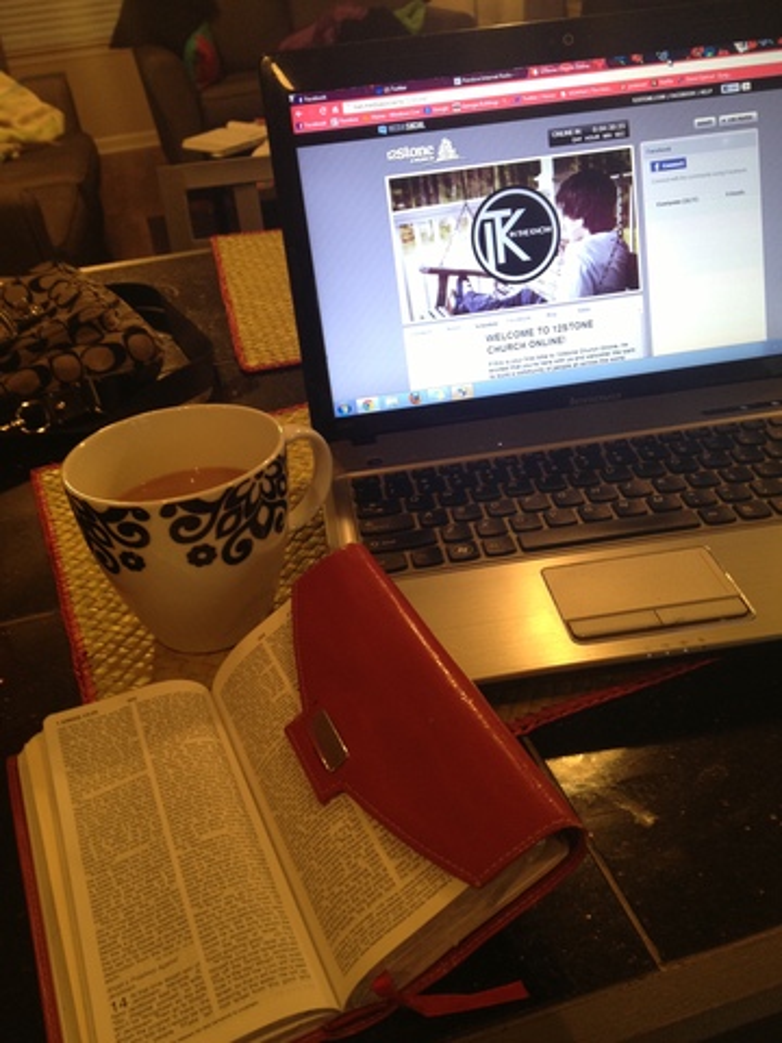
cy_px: 522
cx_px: 391
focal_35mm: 35
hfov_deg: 40.7
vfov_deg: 52.6
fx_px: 1054
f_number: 2.4
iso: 100
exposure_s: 1/20
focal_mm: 4.28
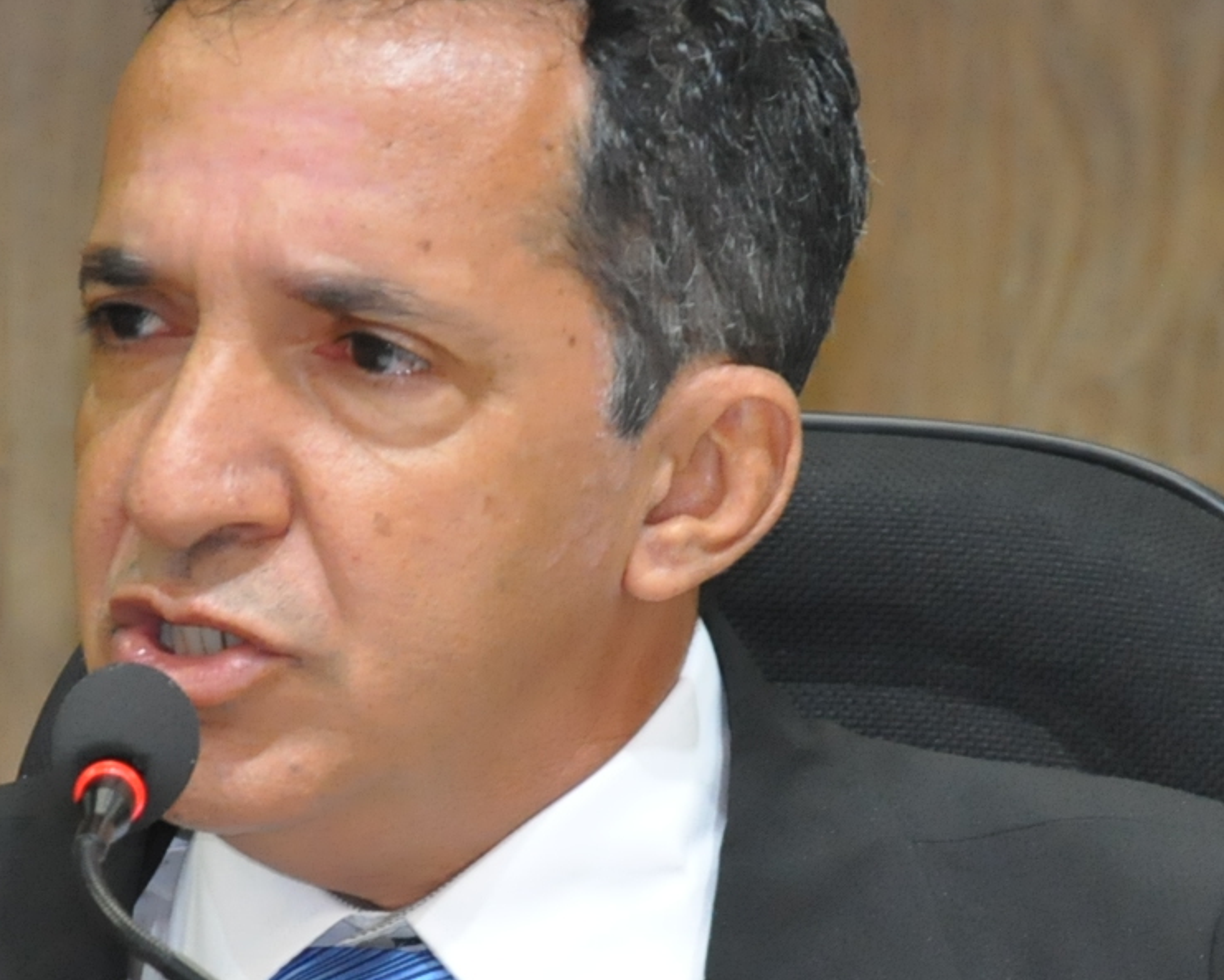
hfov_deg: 4.5
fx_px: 15483
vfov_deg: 3.6
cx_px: 451
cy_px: 762
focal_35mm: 427
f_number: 5.6
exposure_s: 1/60
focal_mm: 105
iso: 2000
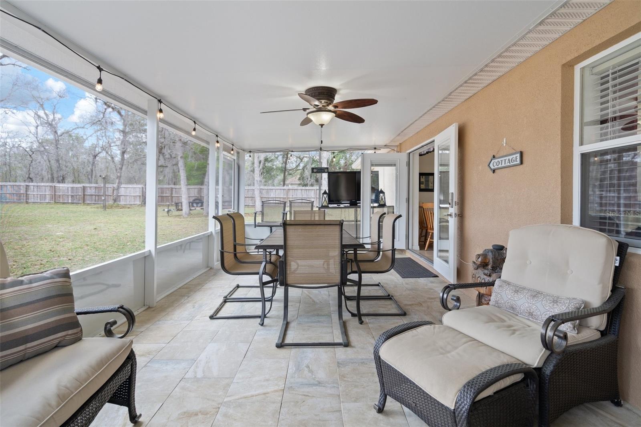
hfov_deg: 93.3
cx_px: 320
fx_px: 303
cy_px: 214
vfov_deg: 70.4
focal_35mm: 17
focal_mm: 17
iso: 320
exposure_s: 1/1.67
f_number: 8
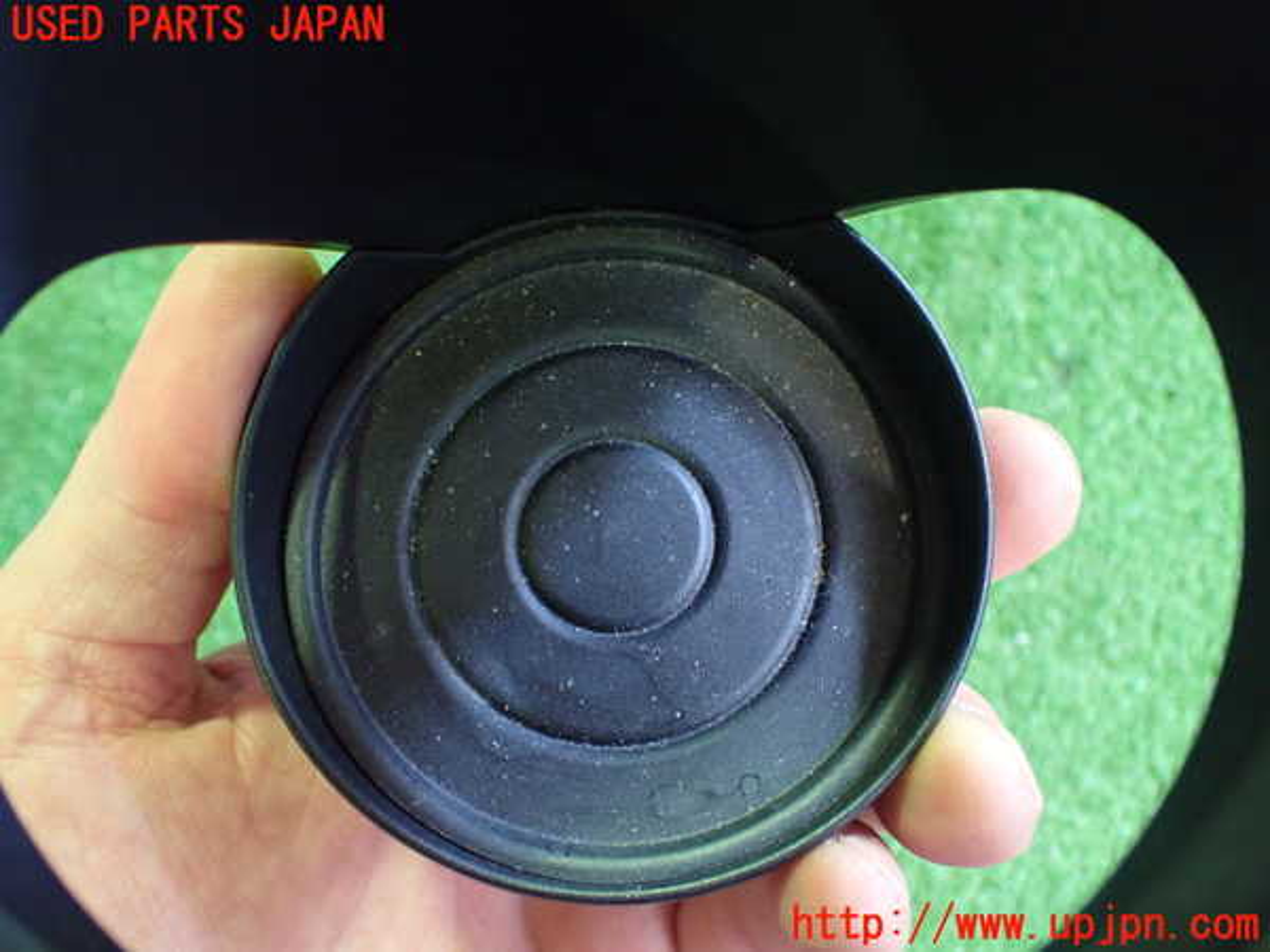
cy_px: 476
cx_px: 635
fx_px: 1101
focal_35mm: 30
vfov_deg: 46.8
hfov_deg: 60.0
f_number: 2.3
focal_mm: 5.4
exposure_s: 1/30
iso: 1000
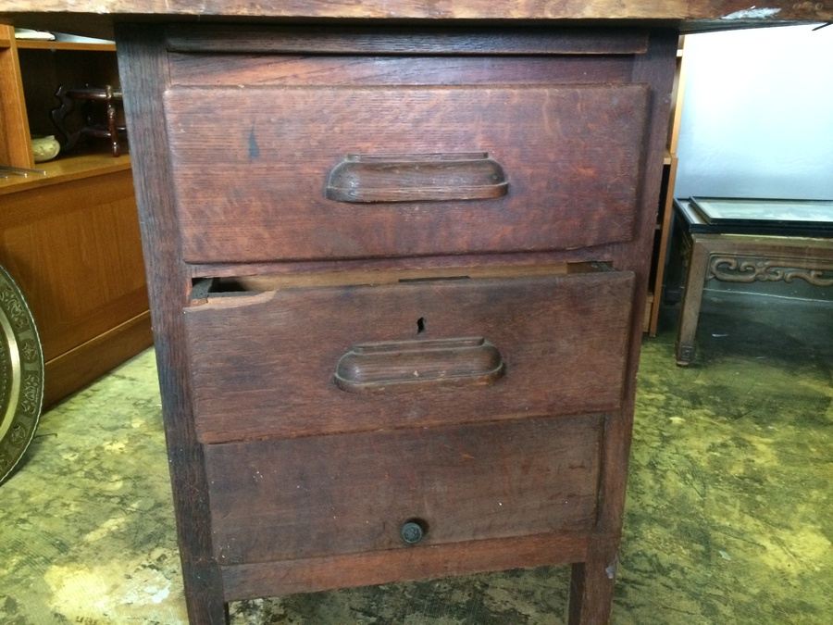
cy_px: 312
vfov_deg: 46.8
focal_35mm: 30
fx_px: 722
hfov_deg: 60.0
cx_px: 416
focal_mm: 4.12
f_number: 2.2
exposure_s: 1/17
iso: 320
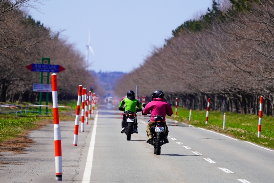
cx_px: 137
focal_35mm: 300
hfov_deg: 6.9
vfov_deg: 4.6
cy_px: 92
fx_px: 2283
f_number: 5.6
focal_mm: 300
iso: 125
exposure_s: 1/640
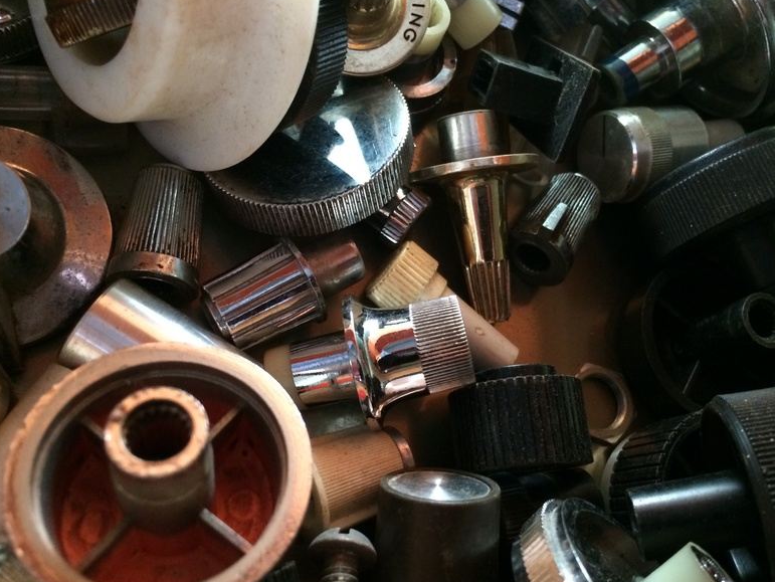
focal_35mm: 35
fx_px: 784
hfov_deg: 52.6
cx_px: 415
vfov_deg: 40.7
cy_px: 302
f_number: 2.2
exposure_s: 1/20
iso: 320
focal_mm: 4.12
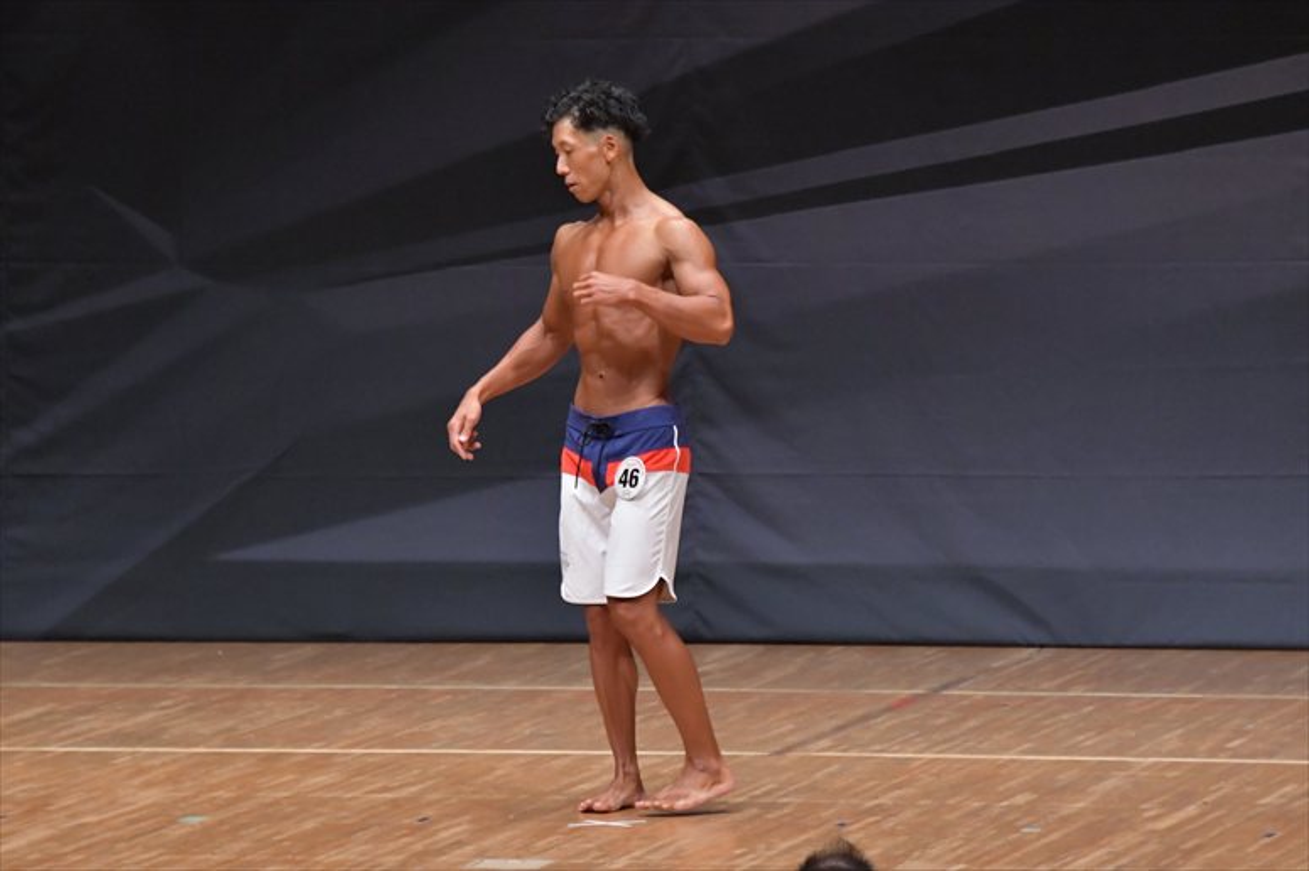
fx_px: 10358
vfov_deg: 4.8
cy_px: 436
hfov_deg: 7.2
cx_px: 654
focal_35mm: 285
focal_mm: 190
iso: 6400
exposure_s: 1/400
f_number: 5.6
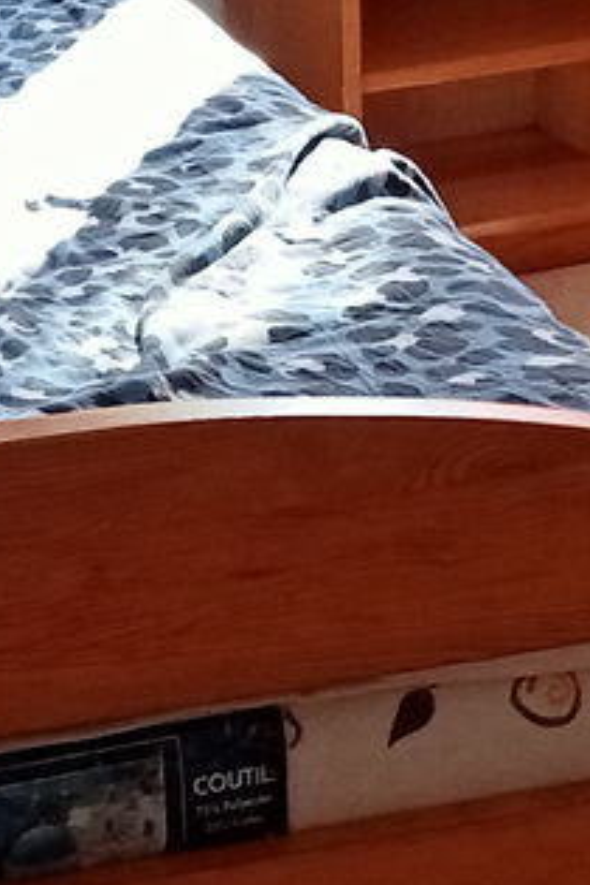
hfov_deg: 9.3
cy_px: 649
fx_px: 3638
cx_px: 323
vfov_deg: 13.8
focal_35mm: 148
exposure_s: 1/100
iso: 187
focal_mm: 3.46
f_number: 2.2
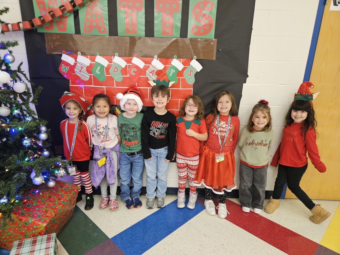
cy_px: 128
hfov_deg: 73.9
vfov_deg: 58.9
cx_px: 170
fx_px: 226
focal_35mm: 23
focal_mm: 5.4
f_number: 1.8
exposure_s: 1/60
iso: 640
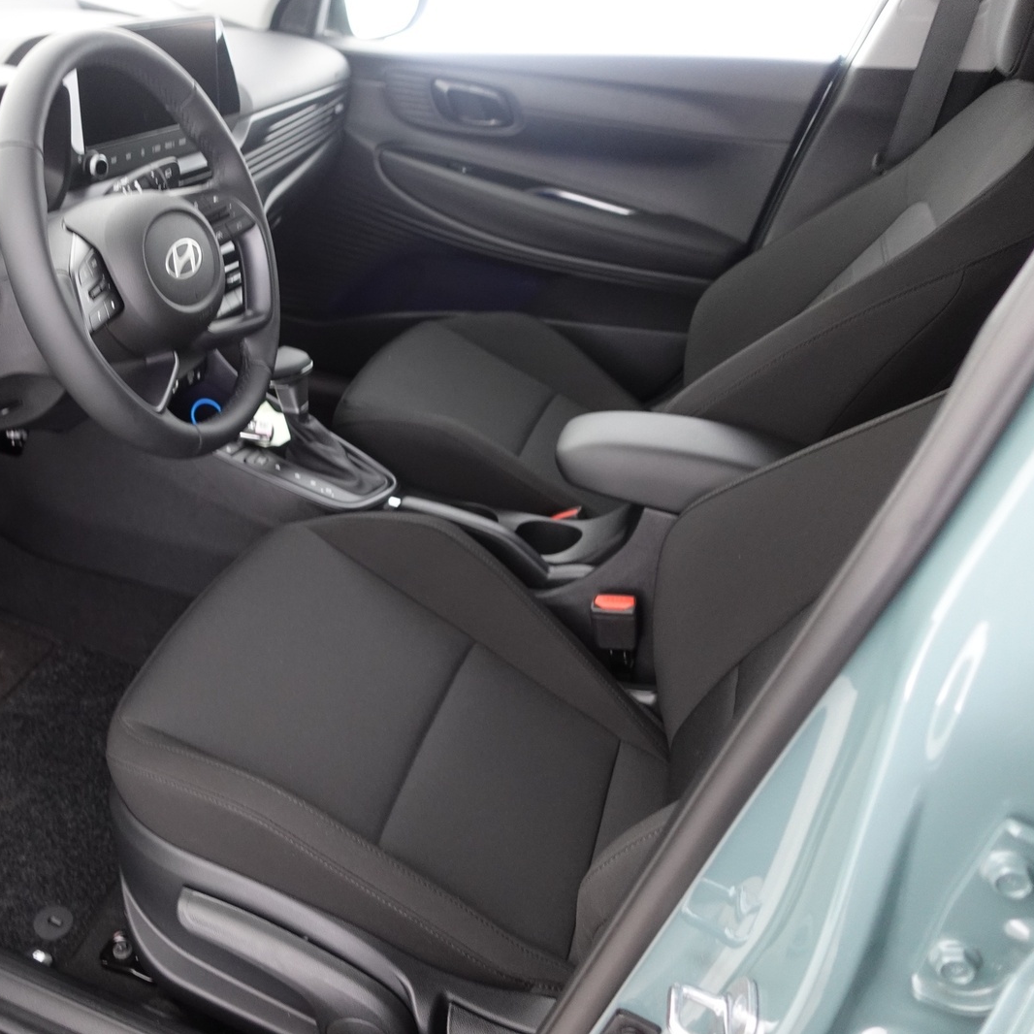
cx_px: 292
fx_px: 1048
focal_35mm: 31
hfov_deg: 50.9
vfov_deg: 52.5
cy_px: 514
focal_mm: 9.4
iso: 800
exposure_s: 1/10
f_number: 1.8
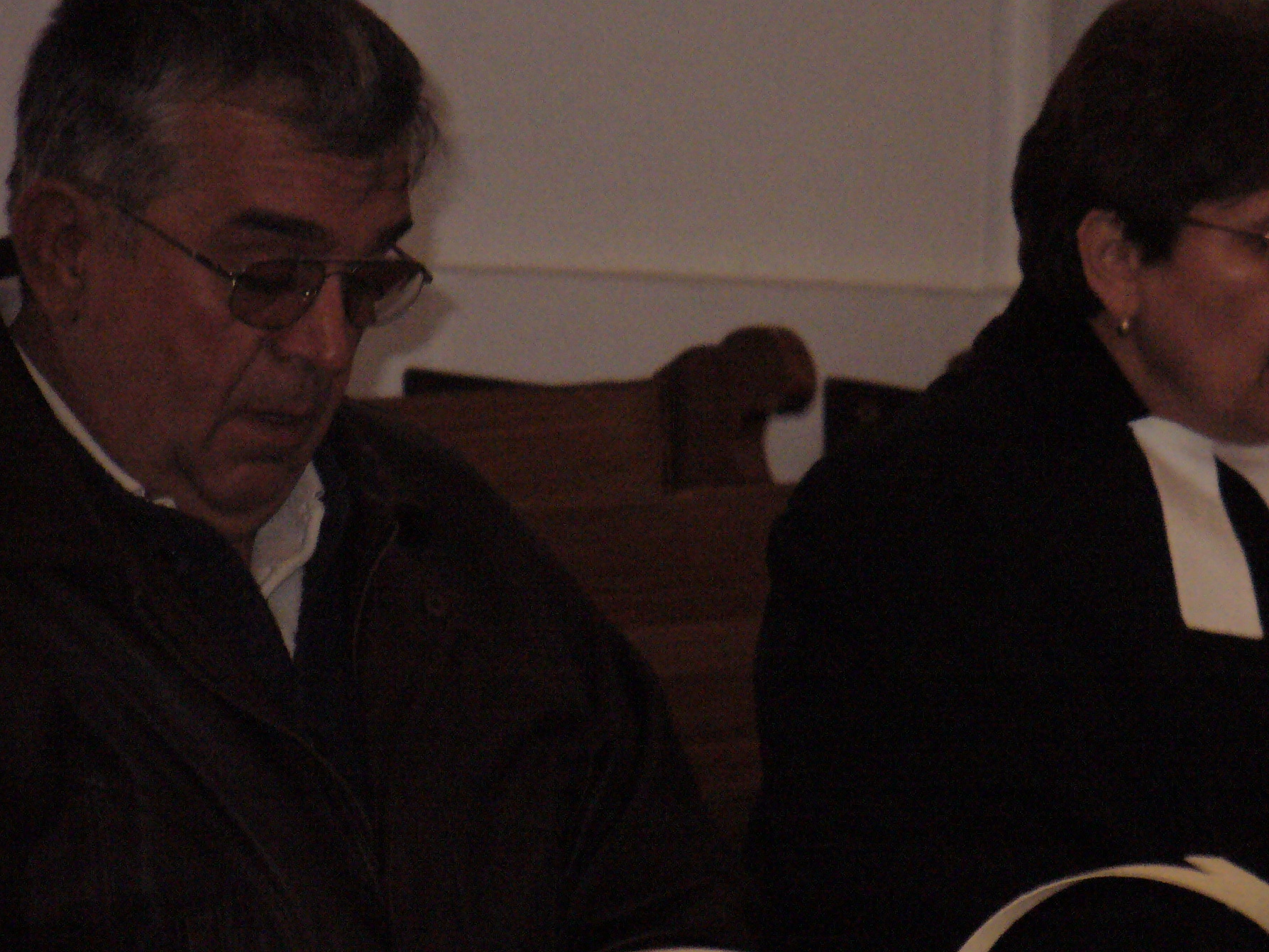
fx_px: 10485
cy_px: 481
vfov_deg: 5.2
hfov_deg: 6.9
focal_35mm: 286
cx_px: 767
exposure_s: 1/60
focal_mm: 36.6
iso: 400
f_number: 4.5
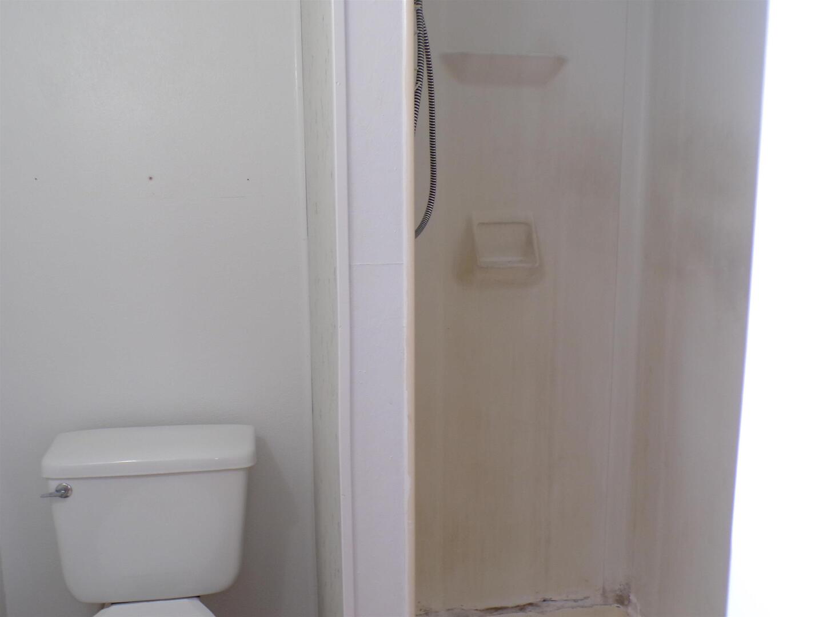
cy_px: 308
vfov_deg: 44.2
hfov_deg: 56.8
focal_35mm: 32
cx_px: 412
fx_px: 761
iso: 200
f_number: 3.2
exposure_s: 1/34
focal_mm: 5.8
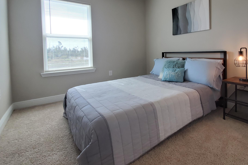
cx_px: 151
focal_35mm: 19
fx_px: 131
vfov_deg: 62.7
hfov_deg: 85.6
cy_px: 53
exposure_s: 1/119
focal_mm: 1.8
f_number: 2.2
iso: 100
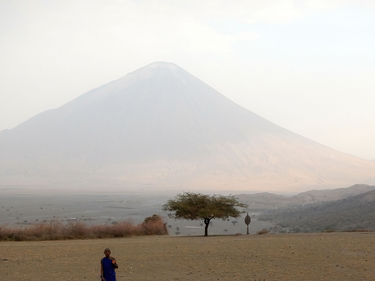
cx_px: 181
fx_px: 986
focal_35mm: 91
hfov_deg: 21.5
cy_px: 165
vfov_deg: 16.2
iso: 125
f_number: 4.3
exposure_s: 1/250
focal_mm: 12.8
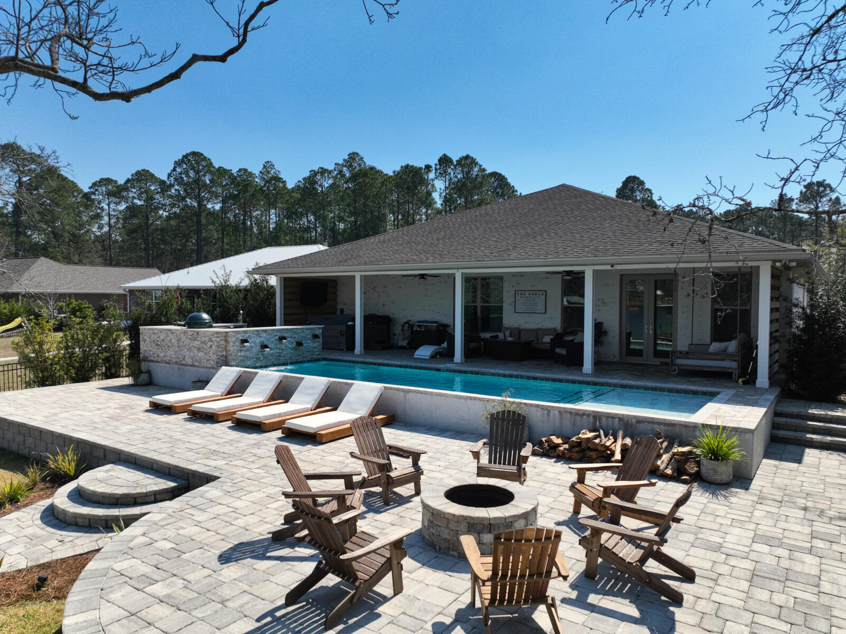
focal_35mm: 24
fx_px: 586
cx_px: 423
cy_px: 317
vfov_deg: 56.8
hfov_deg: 71.6
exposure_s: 1/3200
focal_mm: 12.29
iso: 120
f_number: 2.8
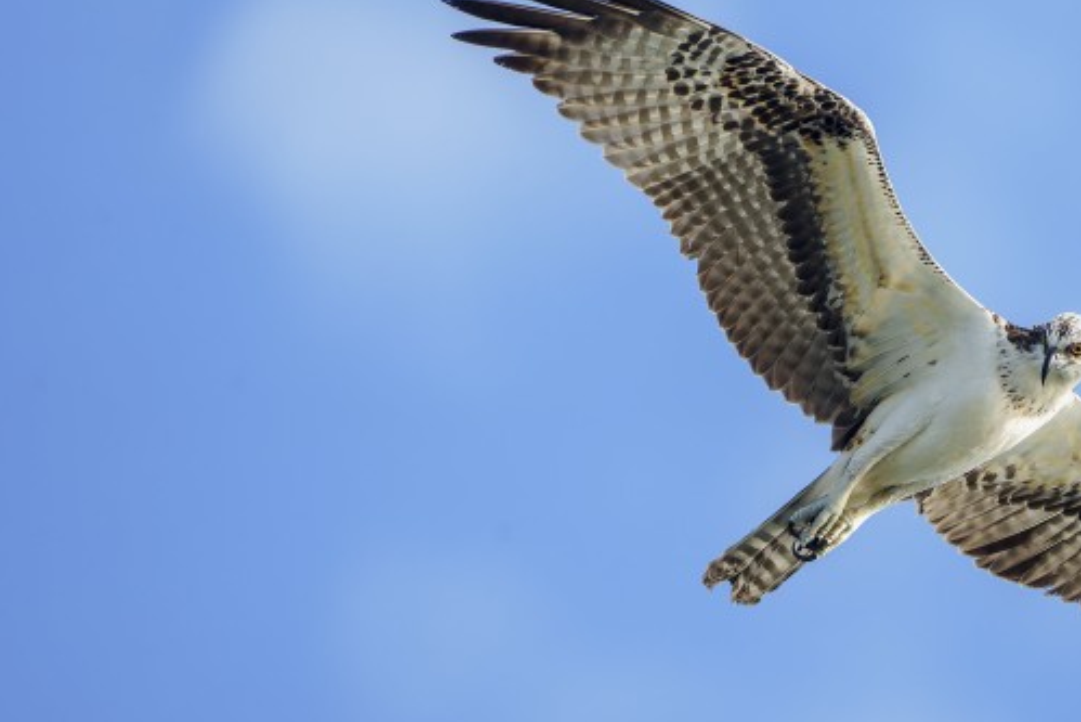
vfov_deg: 1.4
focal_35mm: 962
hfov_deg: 2.1
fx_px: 28893
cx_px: 845
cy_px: 436
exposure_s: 1/2500
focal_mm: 600
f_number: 6.3
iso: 2000
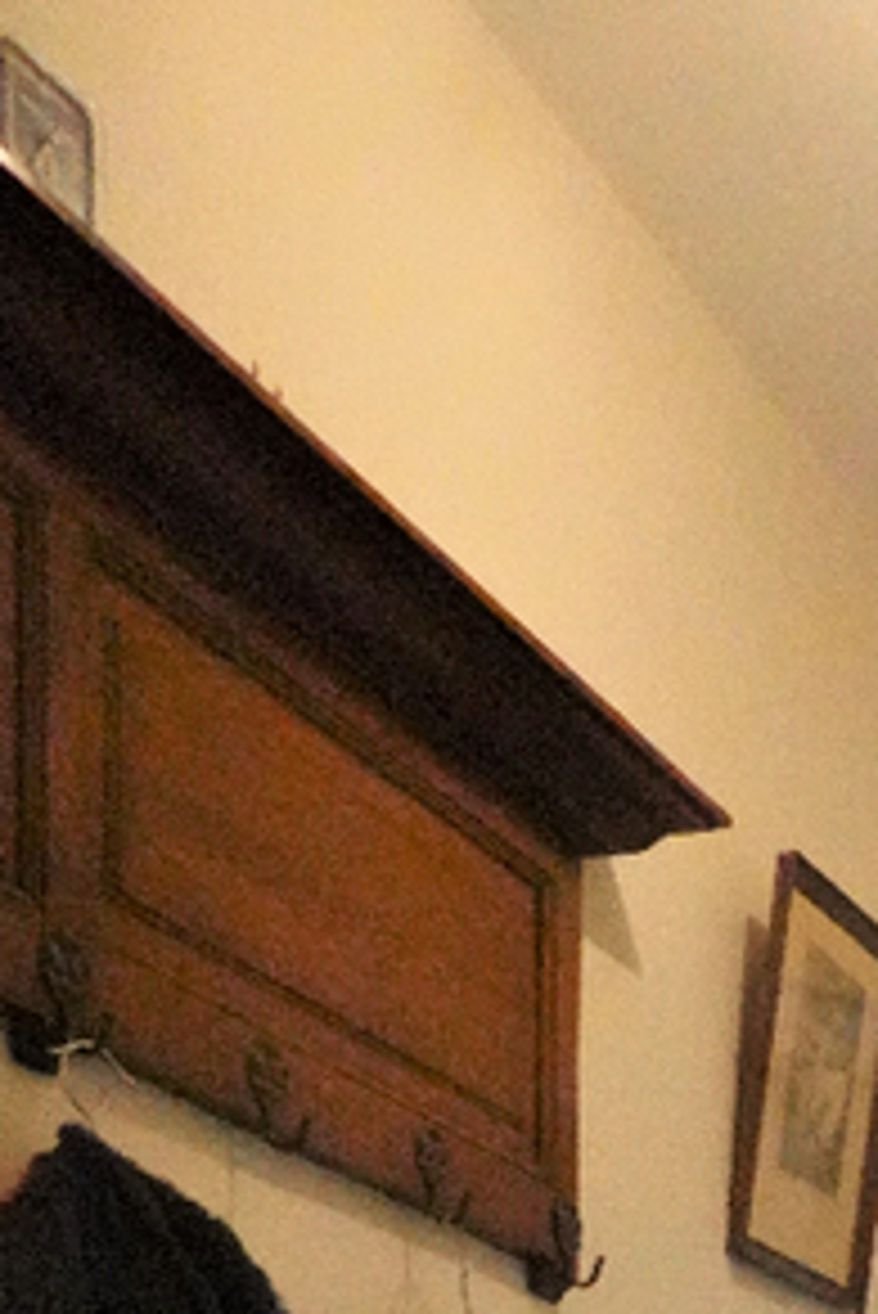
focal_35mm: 74
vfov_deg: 22.7
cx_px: 1288
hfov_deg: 16.9
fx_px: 2704
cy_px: 1930
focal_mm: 9
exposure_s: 1/500
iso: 6400
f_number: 2.8
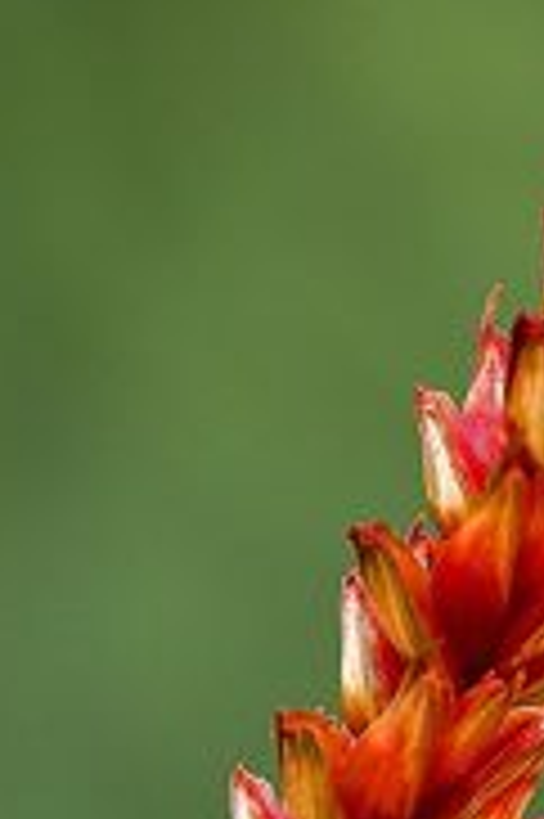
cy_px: 621
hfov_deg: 2.8
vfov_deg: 4.2
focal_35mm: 495
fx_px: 11241
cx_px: 557
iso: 320
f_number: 8
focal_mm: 150
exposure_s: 1/125
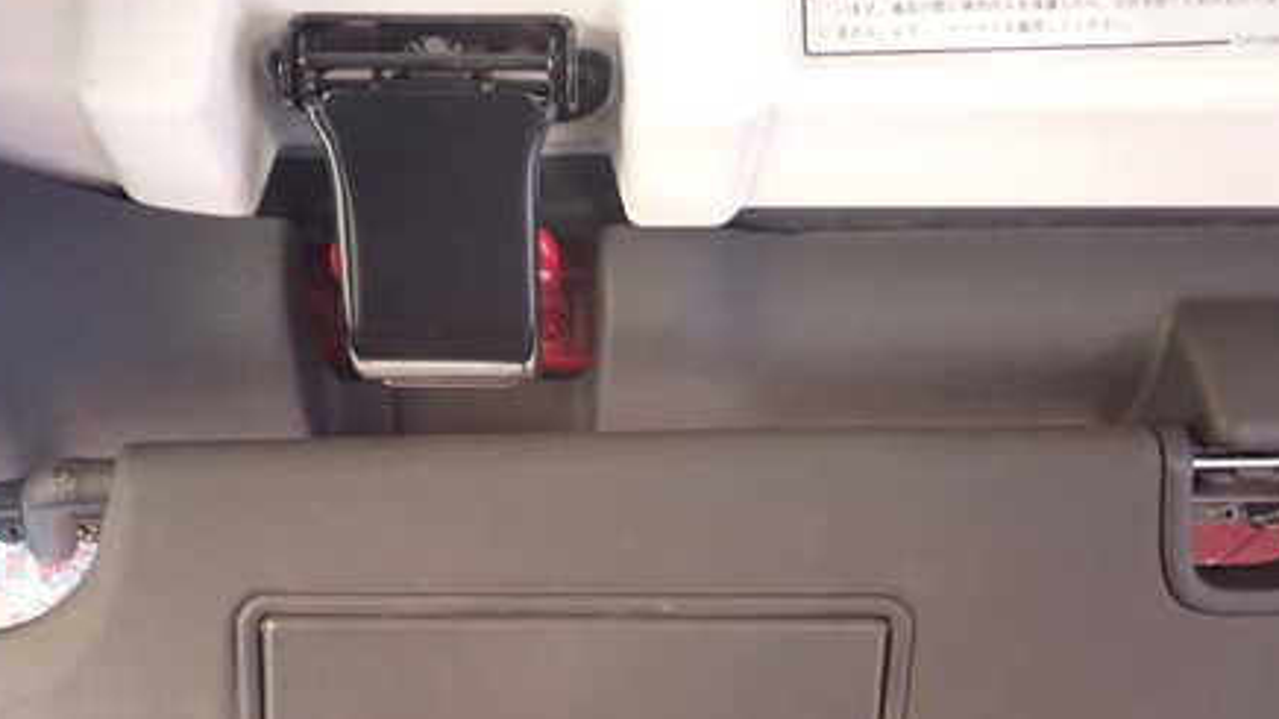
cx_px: 604
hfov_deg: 45.5
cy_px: 481
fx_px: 1526
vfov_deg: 26.4
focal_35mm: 45
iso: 320
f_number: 2.3
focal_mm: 5.4
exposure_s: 1/30
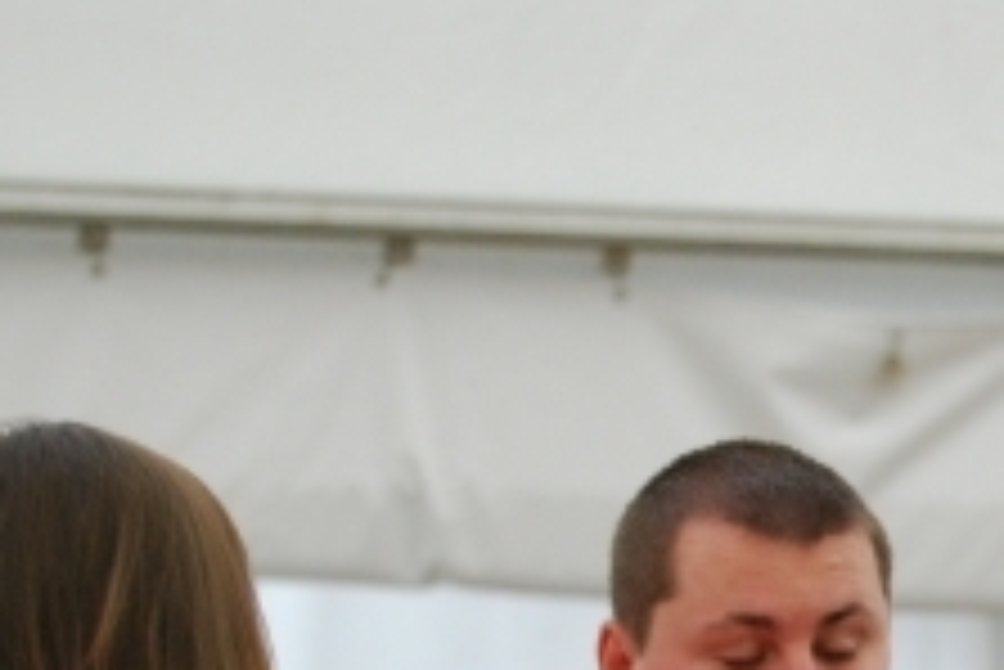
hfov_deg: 7.2
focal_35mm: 282
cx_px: 1166
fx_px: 7869
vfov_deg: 4.9
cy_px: 897
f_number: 4.5
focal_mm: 70
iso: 800
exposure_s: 1/100
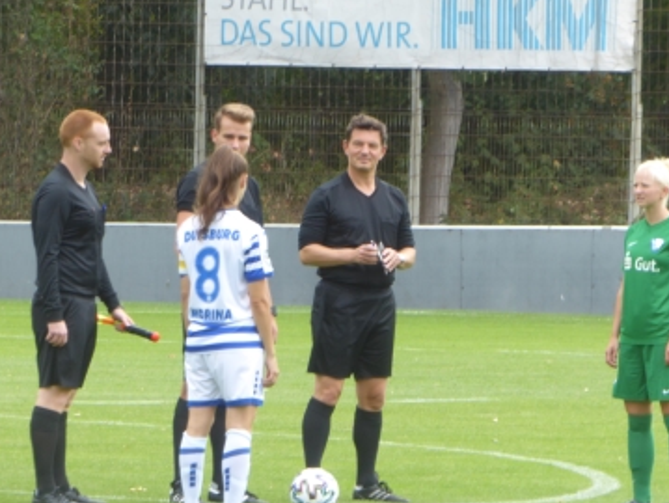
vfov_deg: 2.2
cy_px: 218
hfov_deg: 2.9
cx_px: 373
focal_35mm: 673
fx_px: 13020
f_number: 6.1
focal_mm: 96.2
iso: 125
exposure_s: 1/100
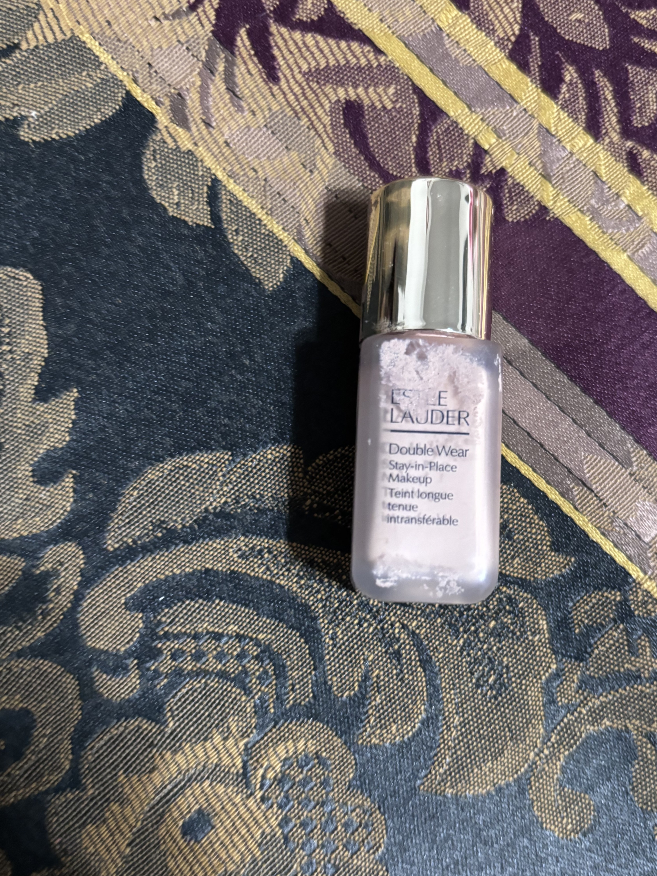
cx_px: 387
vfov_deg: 55.2
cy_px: 491
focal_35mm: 33
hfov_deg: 42.8
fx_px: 835
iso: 640
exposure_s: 1/40
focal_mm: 5.96
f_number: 1.6
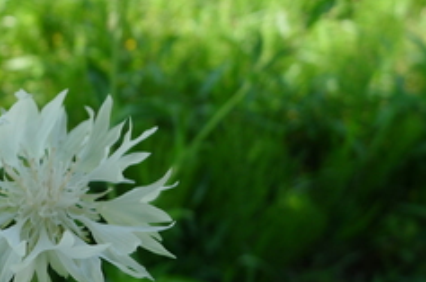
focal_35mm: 43
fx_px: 508
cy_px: 110
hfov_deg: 42.6
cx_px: 63
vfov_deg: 31.0
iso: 80
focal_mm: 5.1
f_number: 2.8
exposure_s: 1/320
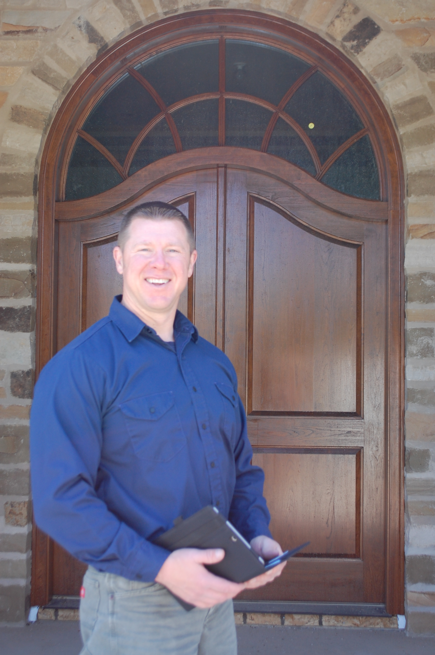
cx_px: 218
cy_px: 328
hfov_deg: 25.0
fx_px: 980
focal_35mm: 54
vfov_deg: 36.9
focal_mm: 36
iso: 400
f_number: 5.6
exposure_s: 1/125
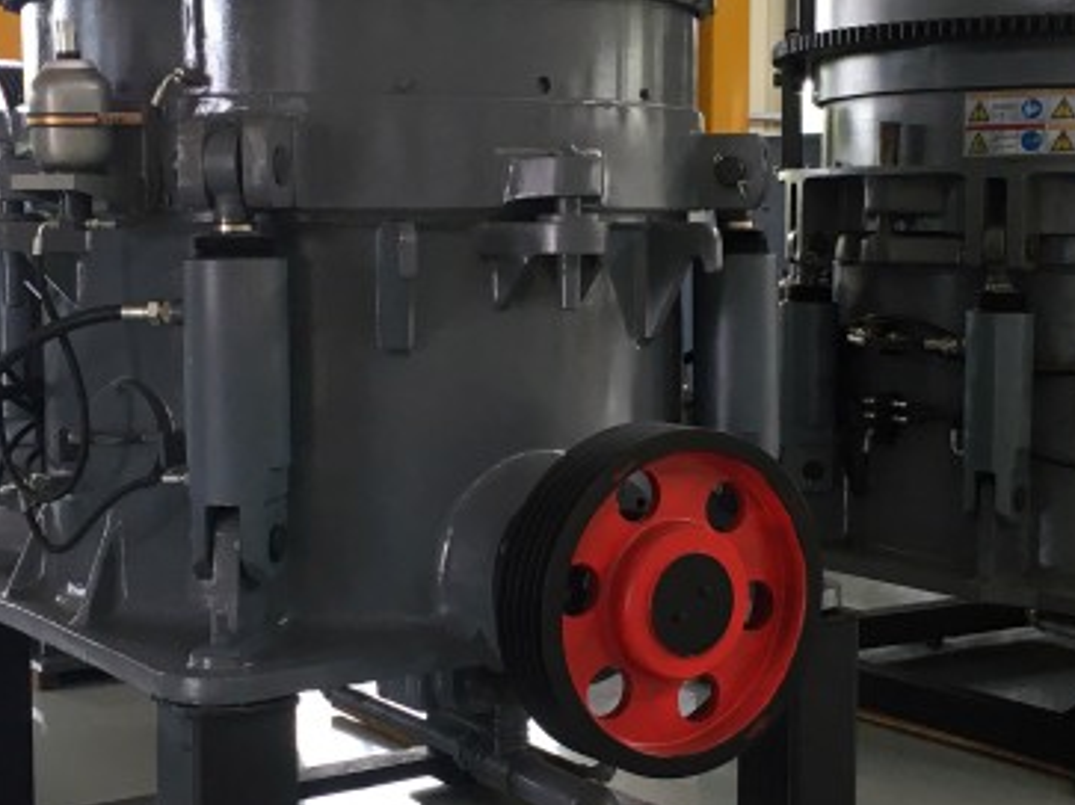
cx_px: 643
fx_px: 1987
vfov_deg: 22.9
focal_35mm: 64
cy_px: 408
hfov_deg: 30.2
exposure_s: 1/33
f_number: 2.2
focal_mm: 4.15
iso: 32
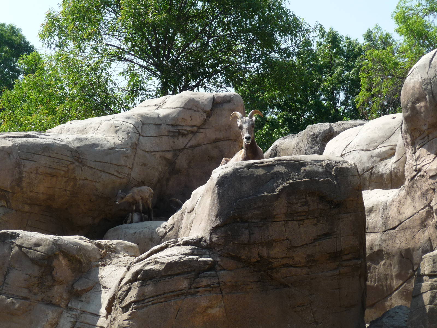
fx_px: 1414
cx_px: 218
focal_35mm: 112
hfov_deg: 17.6
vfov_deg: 13.2
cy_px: 164
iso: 100
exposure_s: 1/320
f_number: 4.7
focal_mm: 19.1
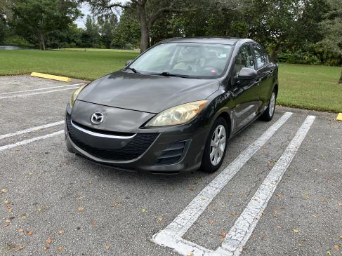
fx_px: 286
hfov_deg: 61.7
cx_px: 172
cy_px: 126
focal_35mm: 29
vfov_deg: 48.2
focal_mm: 3.99
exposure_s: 1/511
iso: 32
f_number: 1.8
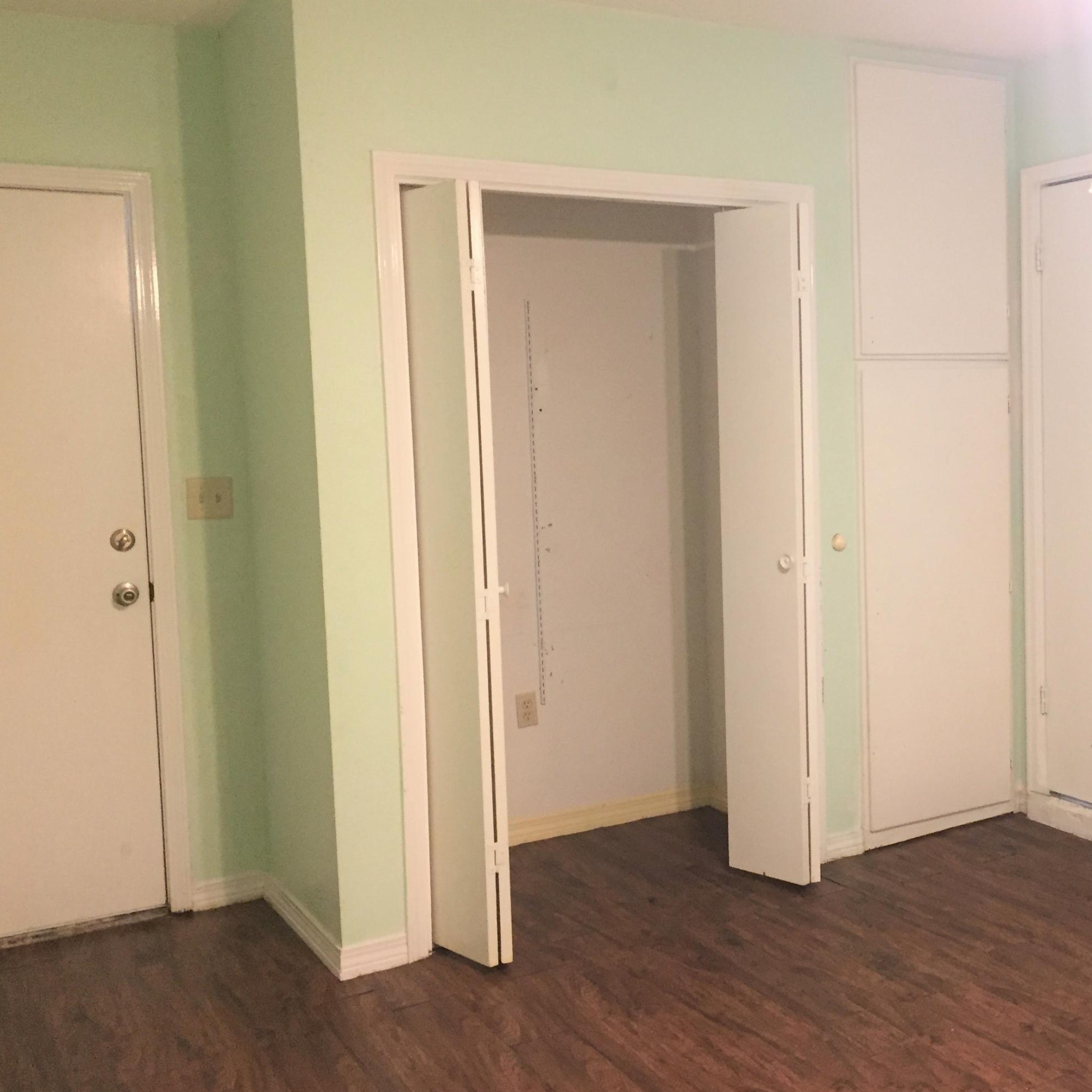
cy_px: 535
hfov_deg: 41.7
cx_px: 802
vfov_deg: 42.8
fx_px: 1392
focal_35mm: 39
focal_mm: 4.15
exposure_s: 1/17
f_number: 2.2
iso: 250
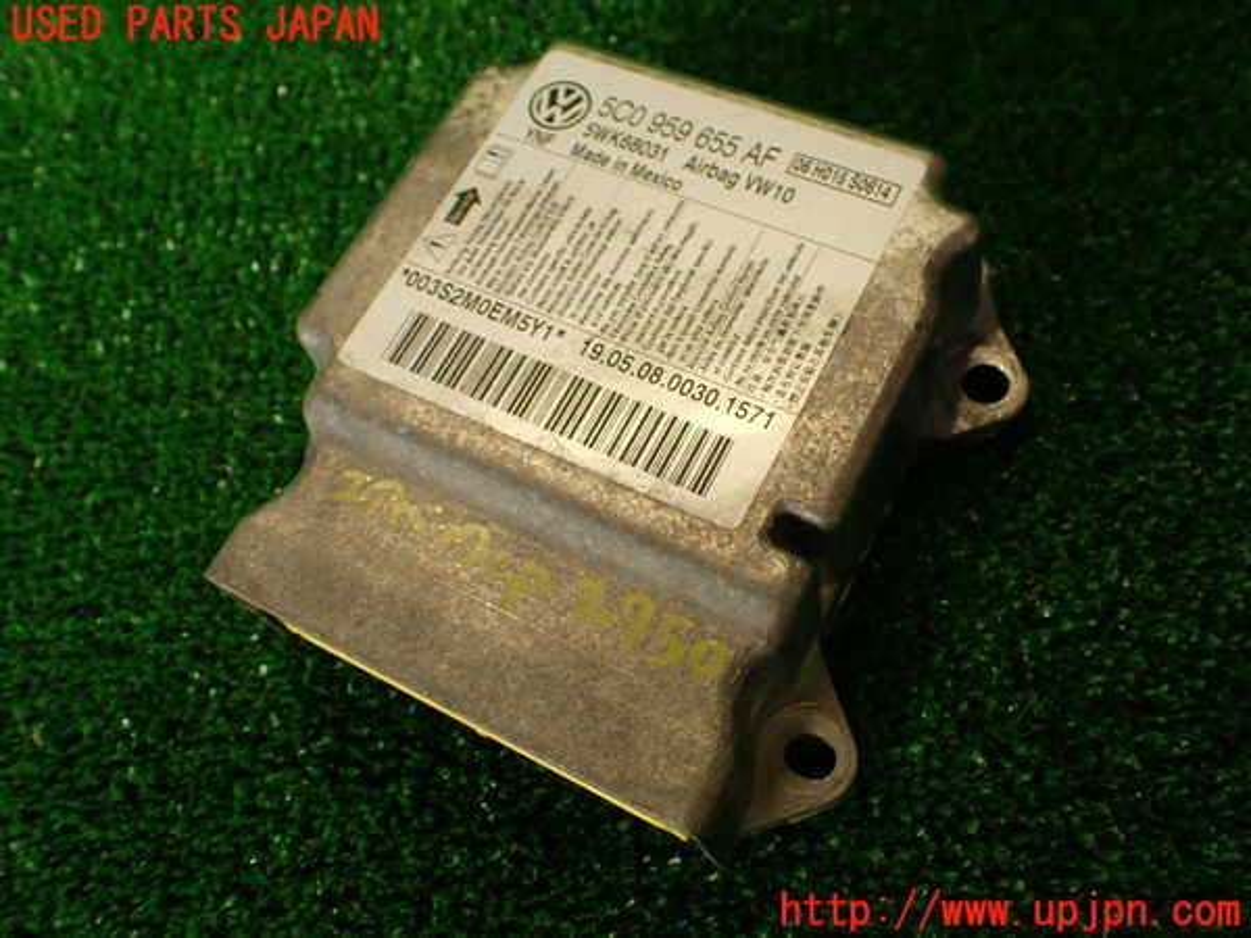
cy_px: 469
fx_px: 1156
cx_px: 626
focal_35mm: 32
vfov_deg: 44.2
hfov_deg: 56.8
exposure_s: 1/60
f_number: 2.4
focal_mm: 5.79
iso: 125
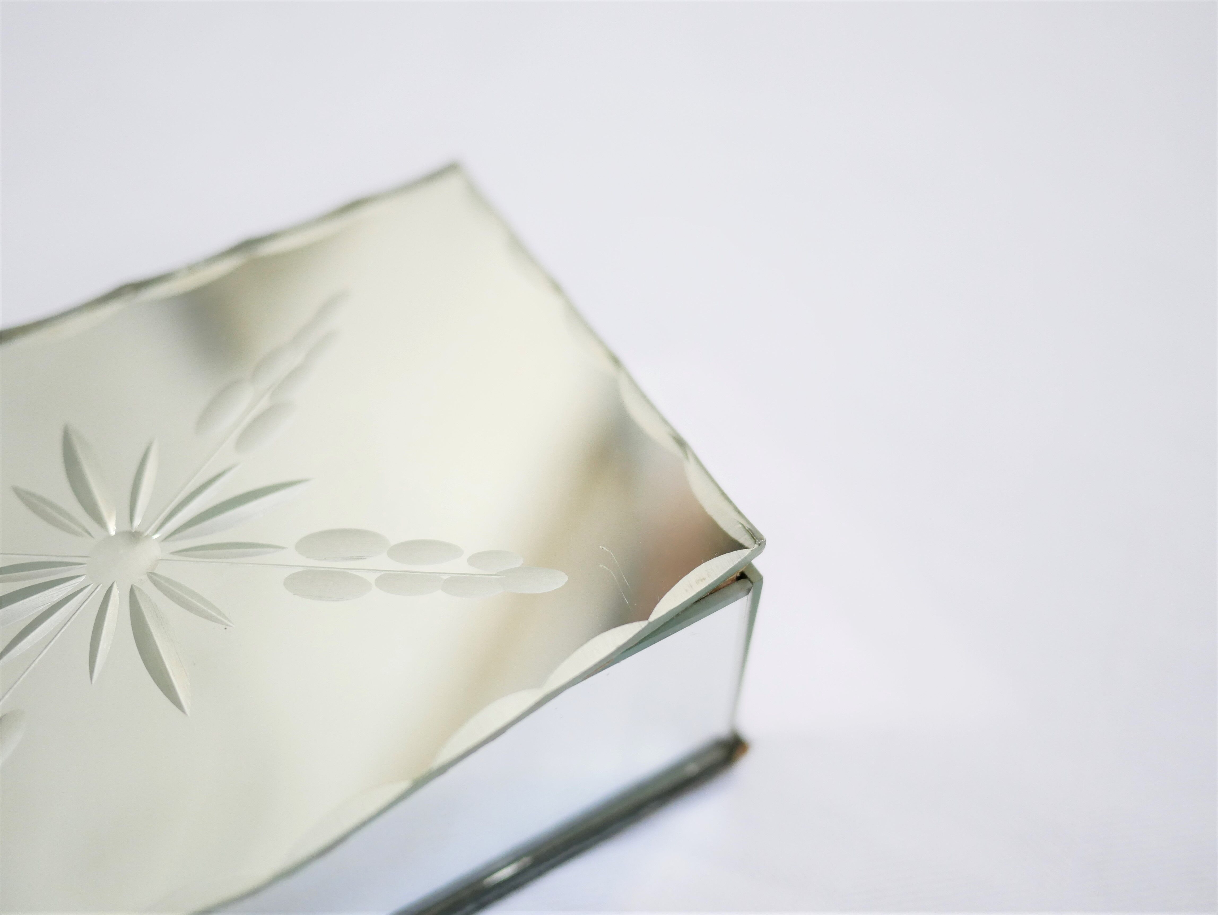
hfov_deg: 46.8
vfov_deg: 36.0
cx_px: 609
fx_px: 1408
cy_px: 458
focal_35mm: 40
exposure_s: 1/60
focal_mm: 20
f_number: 1.7
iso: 640
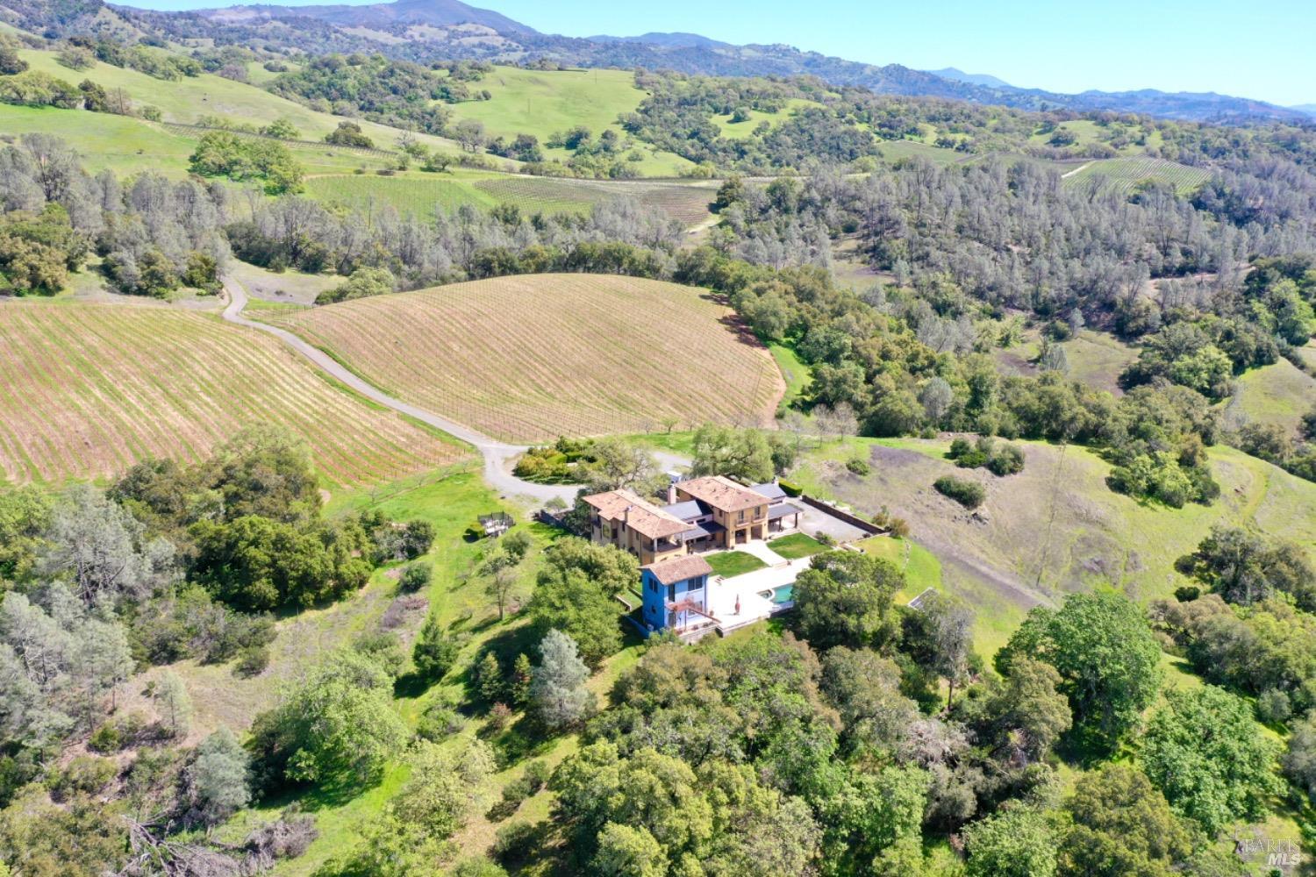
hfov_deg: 65.5
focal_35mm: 28
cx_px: 658
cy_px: 438
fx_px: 1023
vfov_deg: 46.4
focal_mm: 10.26
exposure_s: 1/240
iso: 100
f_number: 5.6
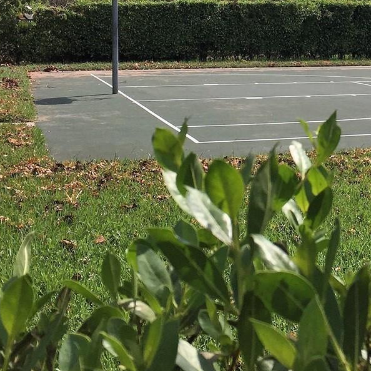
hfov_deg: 24.2
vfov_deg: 24.3
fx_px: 837
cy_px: 40
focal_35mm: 69
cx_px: 340
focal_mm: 4.15
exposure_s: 1/3968
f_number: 2.2
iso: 32
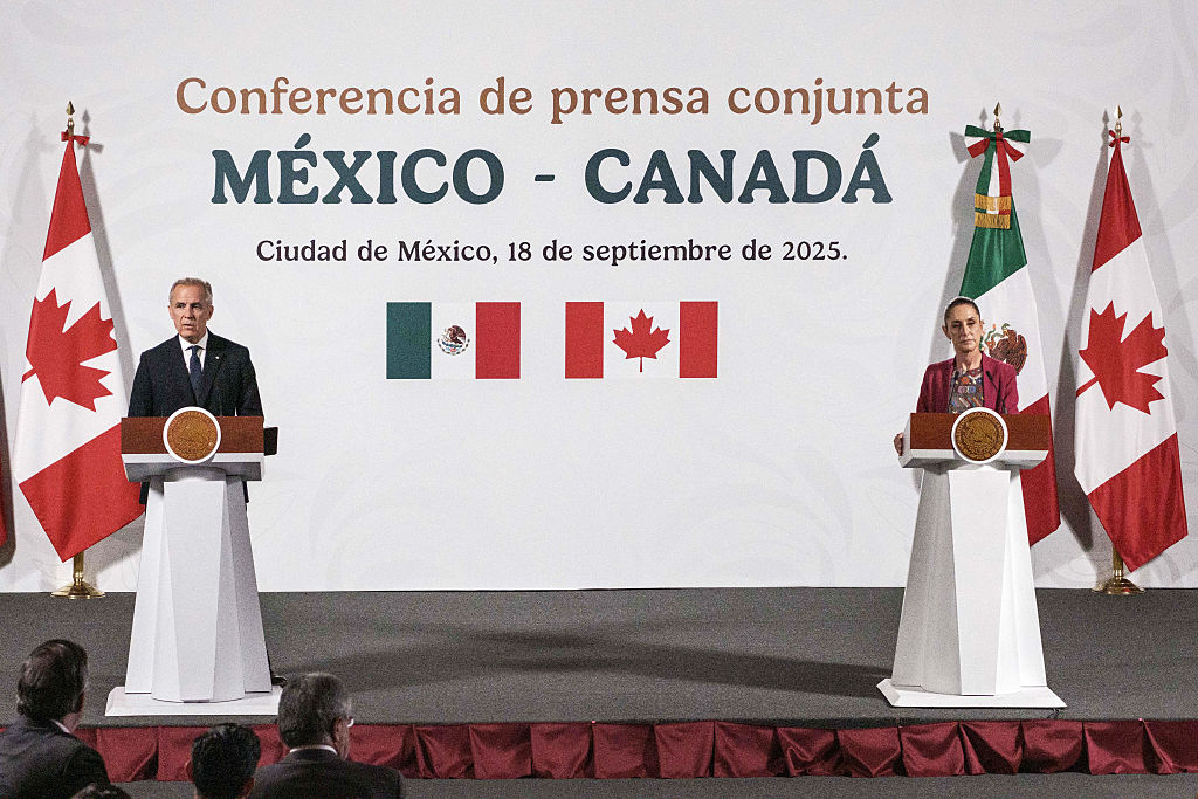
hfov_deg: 13.7
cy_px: 400
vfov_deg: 9.2
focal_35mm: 150
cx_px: 599
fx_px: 4992
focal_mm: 100
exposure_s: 1/500
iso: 6400
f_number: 6.3
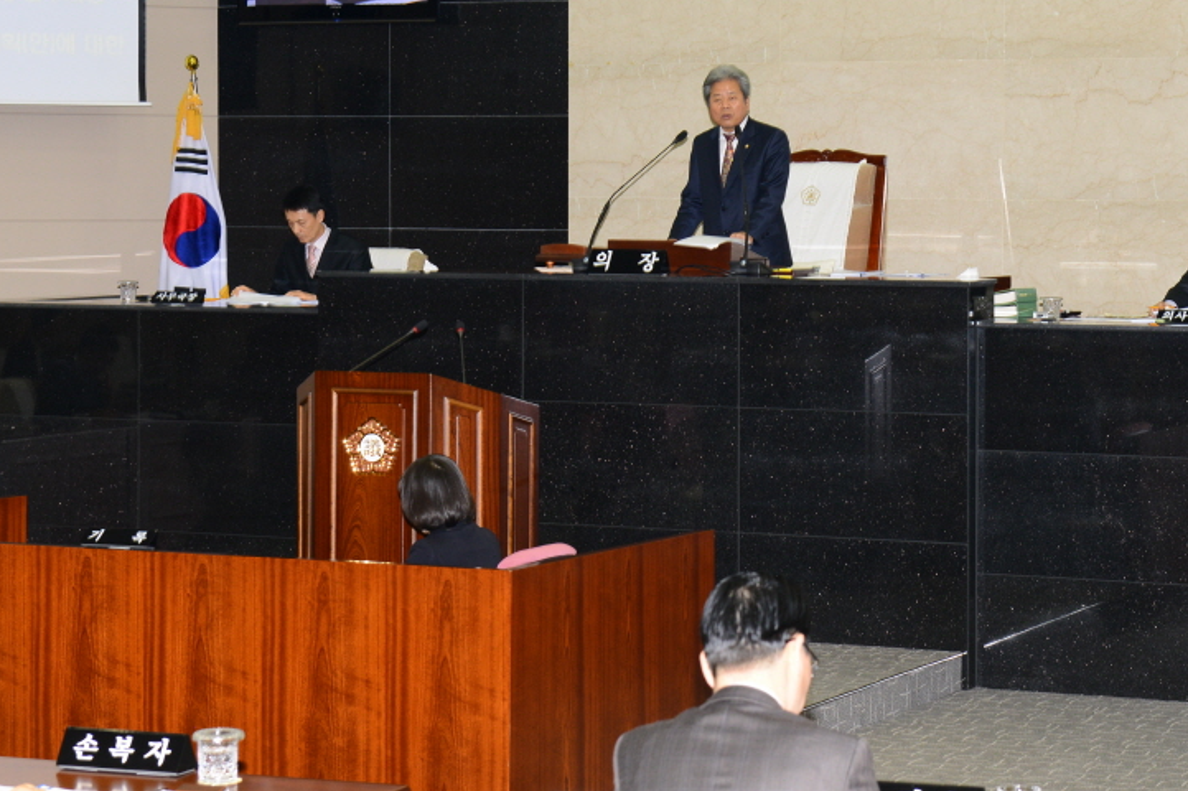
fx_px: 3364
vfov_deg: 13.4
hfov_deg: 20.0
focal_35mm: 102
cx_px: 751
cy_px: 262
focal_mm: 70
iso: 800
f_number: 7.1
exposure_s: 1/60
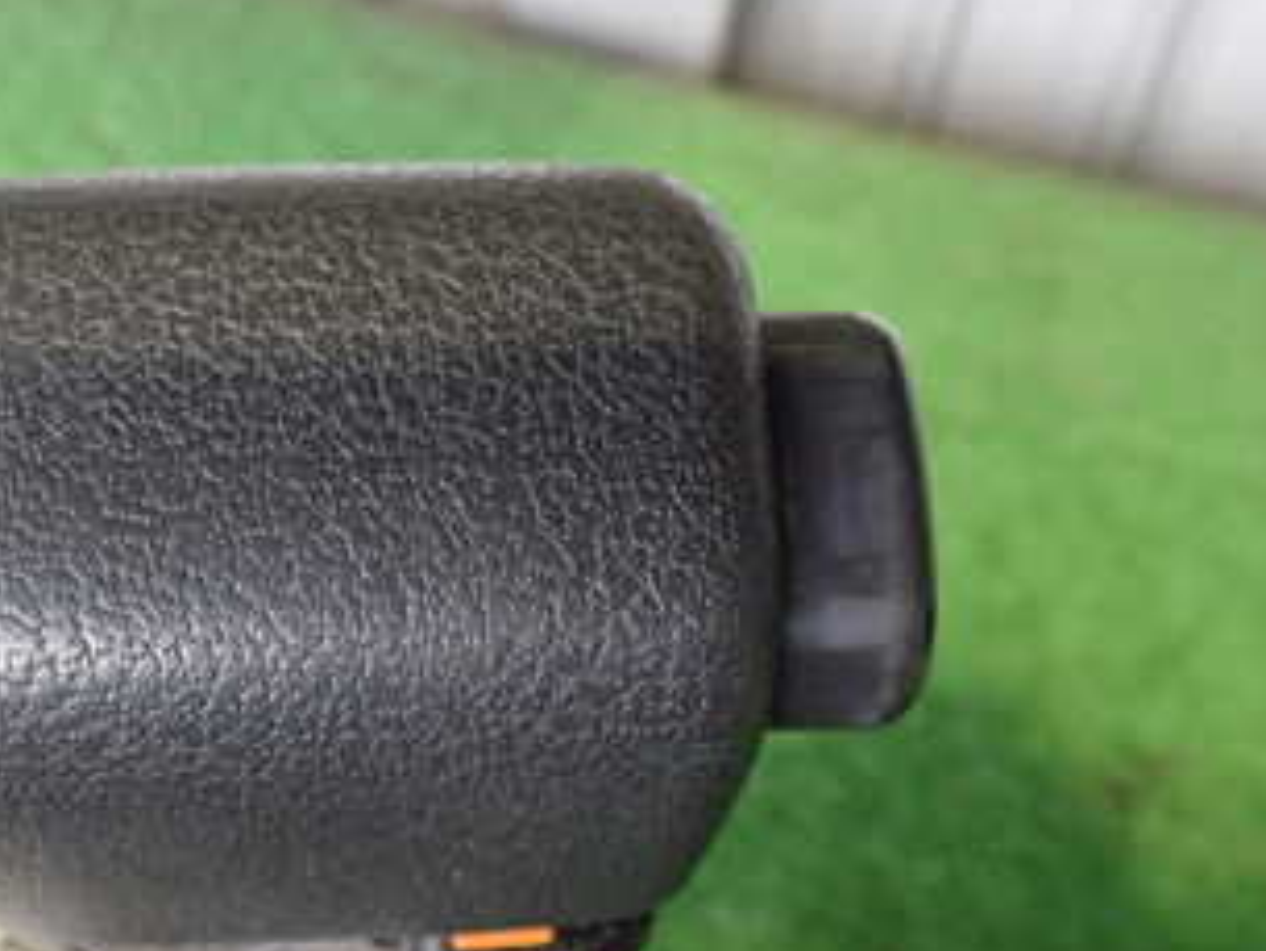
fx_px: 2159
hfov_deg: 32.0
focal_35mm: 59
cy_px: 548
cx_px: 291
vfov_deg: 24.8
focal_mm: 5.4
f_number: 2.3
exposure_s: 1/30
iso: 500
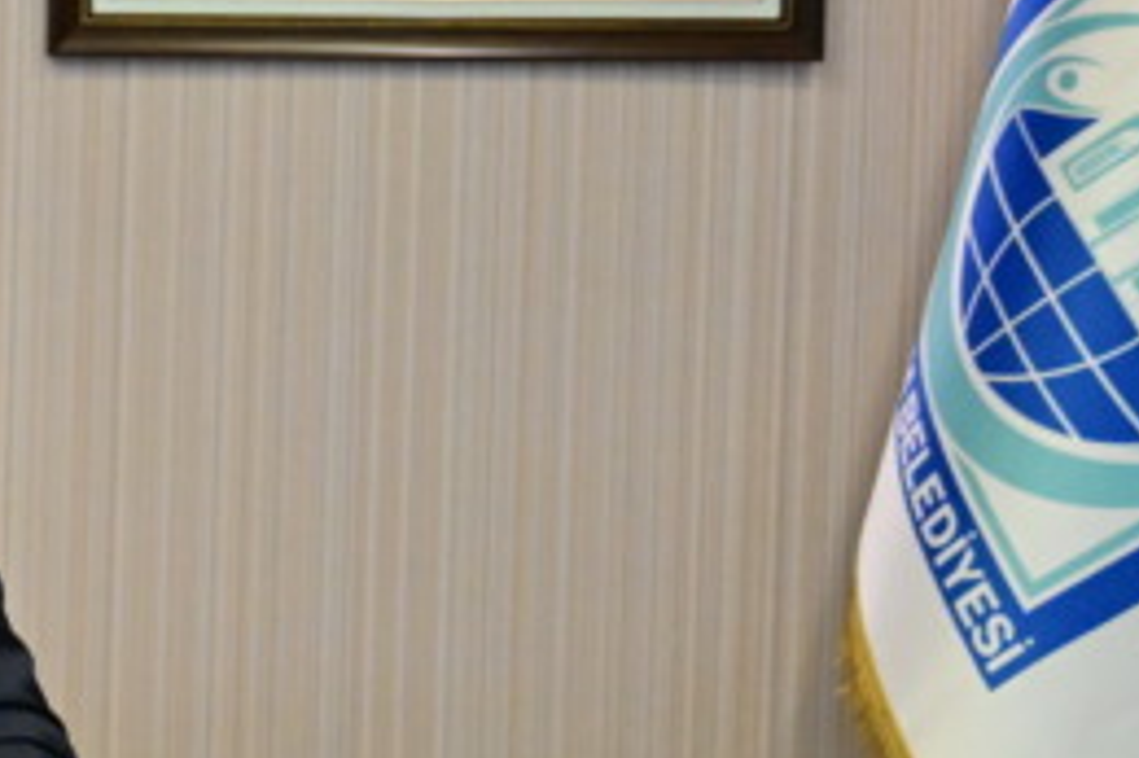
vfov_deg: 6.4
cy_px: 158
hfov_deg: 9.3
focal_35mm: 215
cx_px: -609
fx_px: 6798
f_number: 3.2
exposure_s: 1/500
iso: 4000
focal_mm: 60
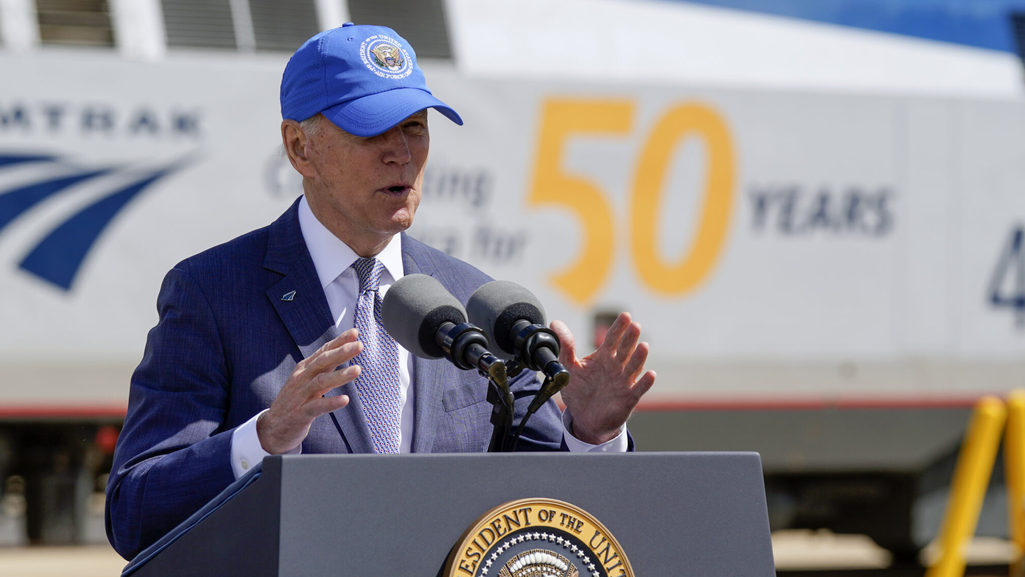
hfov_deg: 9.3
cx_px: 473
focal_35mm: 233
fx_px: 6333
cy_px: 341
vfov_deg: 5.2
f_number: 5.6
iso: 160
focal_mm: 174
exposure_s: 1/1000
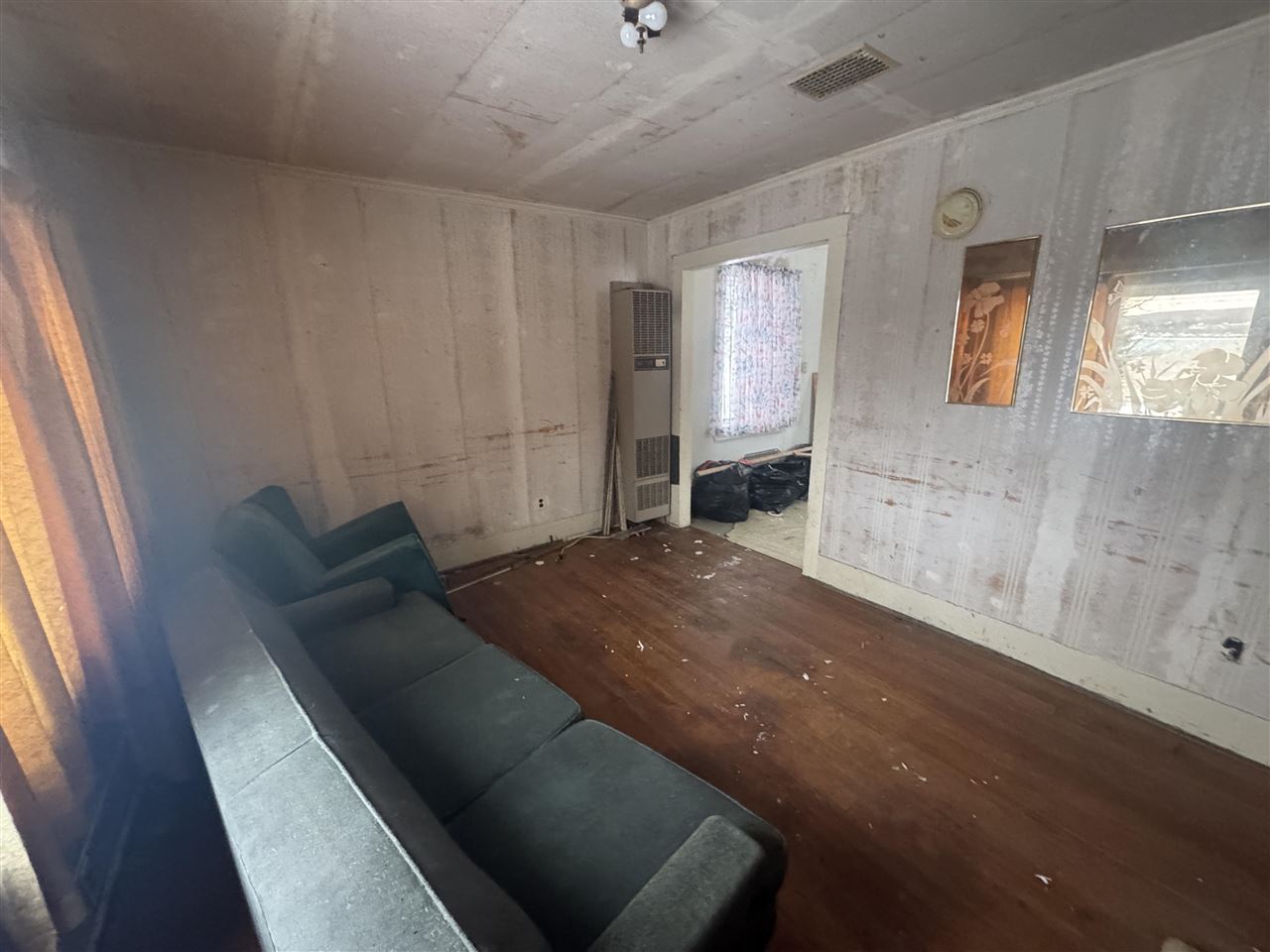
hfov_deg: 102.1
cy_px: 476
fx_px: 514
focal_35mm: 14
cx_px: 635
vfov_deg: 85.7
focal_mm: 2.22
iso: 1000
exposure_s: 1/60
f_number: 2.2
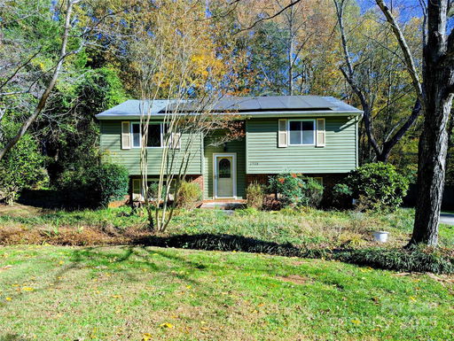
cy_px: 170
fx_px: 315
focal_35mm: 24
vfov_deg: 56.9
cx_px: 227
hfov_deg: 71.5
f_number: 1.68
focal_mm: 6.9
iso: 18
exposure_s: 1/373
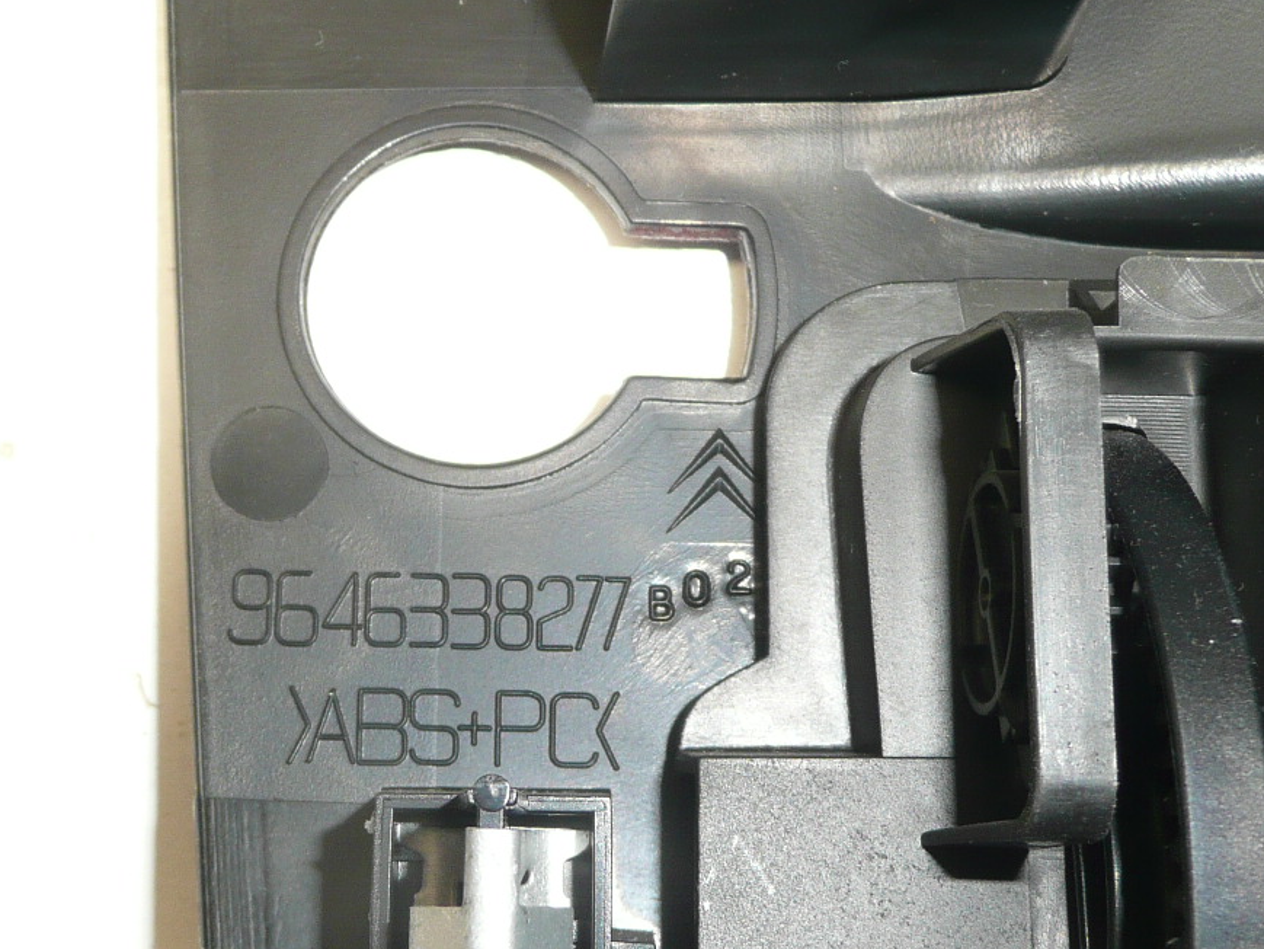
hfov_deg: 36.1
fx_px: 1936
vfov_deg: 27.4
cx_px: 513
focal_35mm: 53
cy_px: 636
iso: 100
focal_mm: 4.6
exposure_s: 1/30
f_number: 3.3
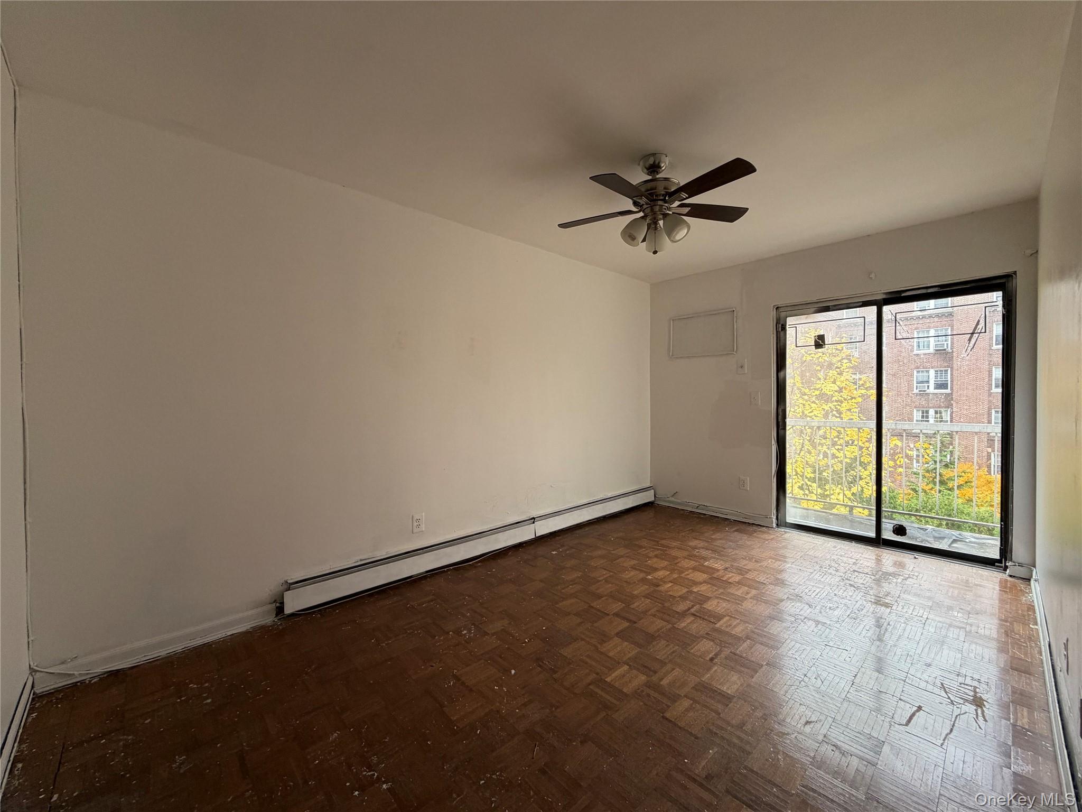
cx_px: 541
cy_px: 406
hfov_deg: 102.1
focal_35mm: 14
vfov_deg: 85.7
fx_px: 438
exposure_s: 1/121
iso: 160
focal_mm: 2.22
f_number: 2.2
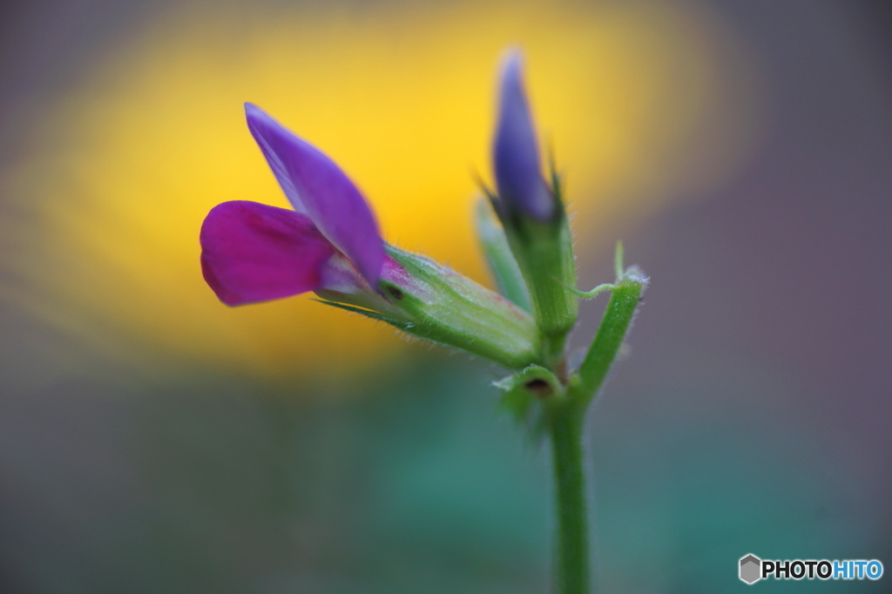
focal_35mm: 100
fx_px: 2477
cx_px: 446
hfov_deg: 20.4
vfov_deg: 13.7
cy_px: 297
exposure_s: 1/100
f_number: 2.8
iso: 160
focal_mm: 100
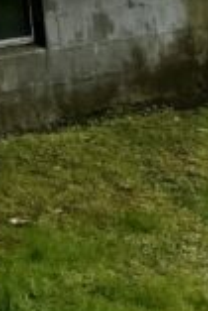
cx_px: -410
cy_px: -549
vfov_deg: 9.6
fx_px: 1522
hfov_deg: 7.0
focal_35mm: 176
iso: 50
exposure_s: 1/8696
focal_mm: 5.7
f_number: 1.5
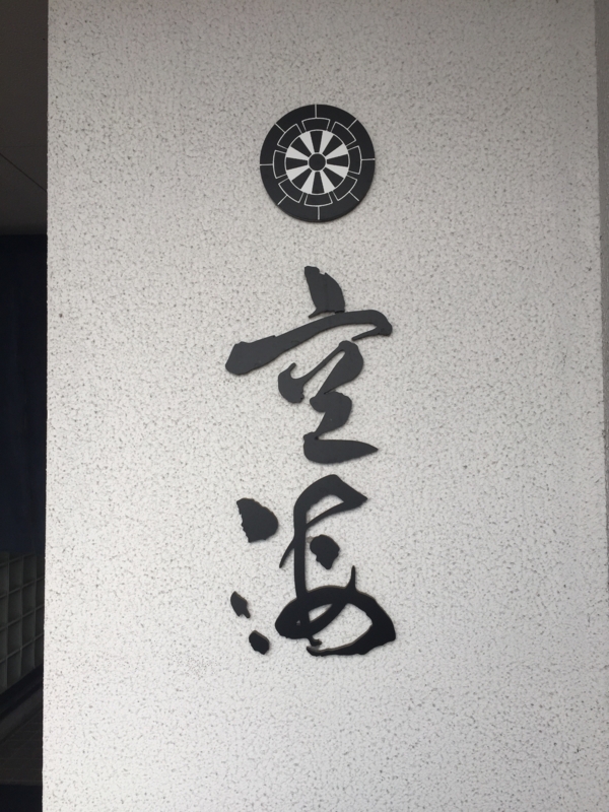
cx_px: 304
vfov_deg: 61.7
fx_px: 680
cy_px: 406
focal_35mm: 29
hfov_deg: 48.2
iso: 32
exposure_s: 1/227
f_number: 2.2
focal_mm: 4.15
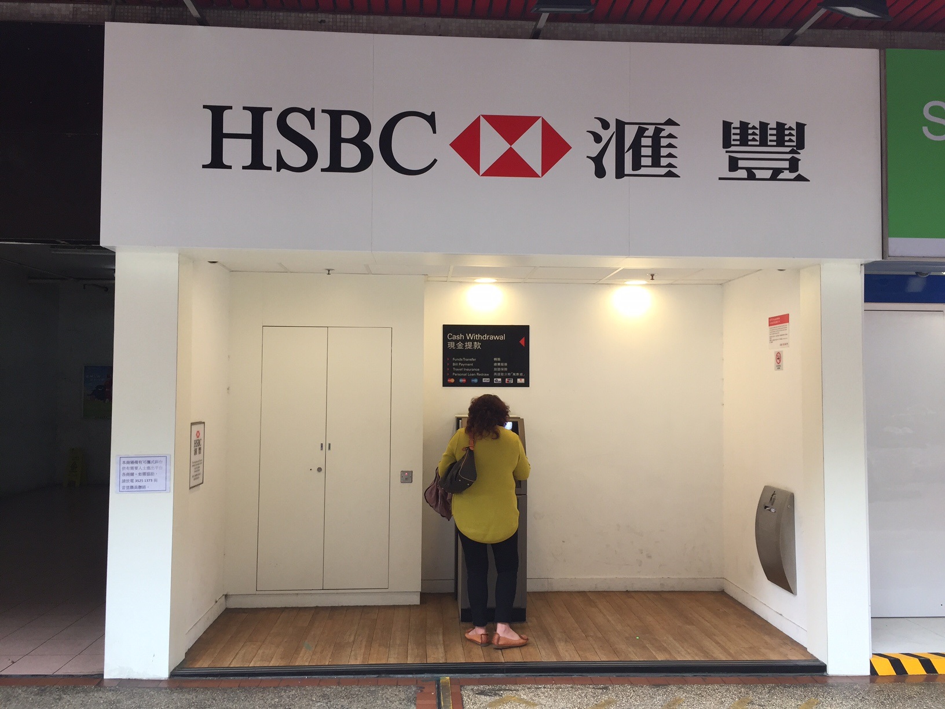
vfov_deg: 48.2
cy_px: 354
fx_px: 792
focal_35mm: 29
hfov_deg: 61.7
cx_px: 472
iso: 50
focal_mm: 4.15
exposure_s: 1/100
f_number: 2.2
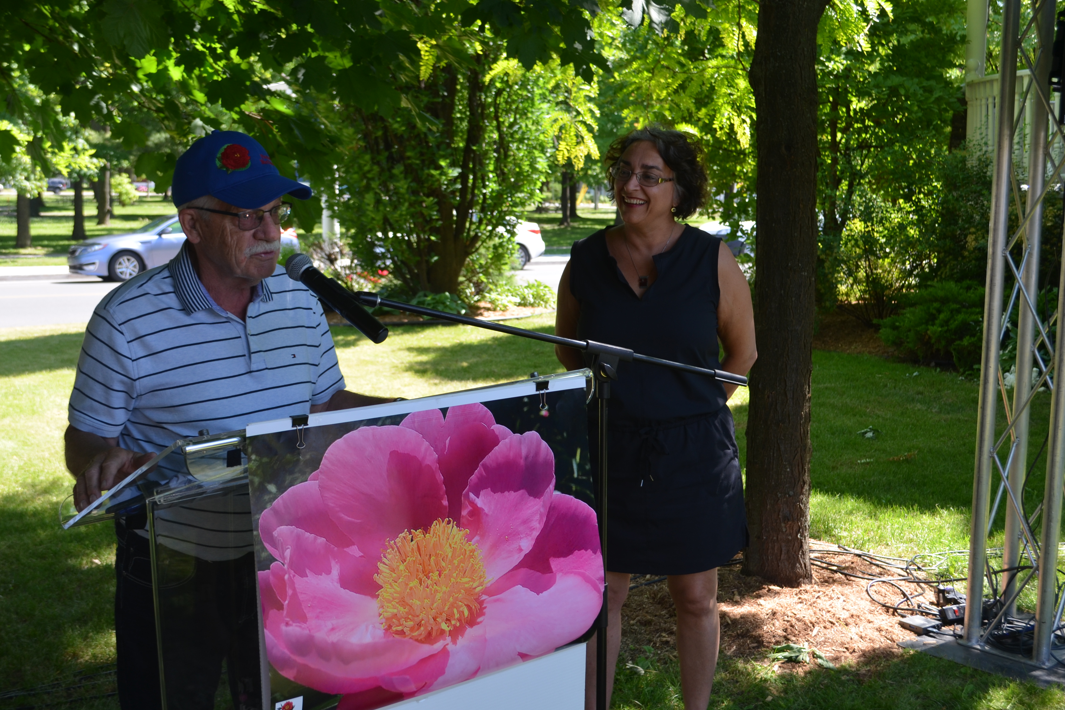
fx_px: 1361
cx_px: 535
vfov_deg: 29.2
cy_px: 351
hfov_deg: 42.7
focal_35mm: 46
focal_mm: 30
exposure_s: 1/125
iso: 200
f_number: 5.6
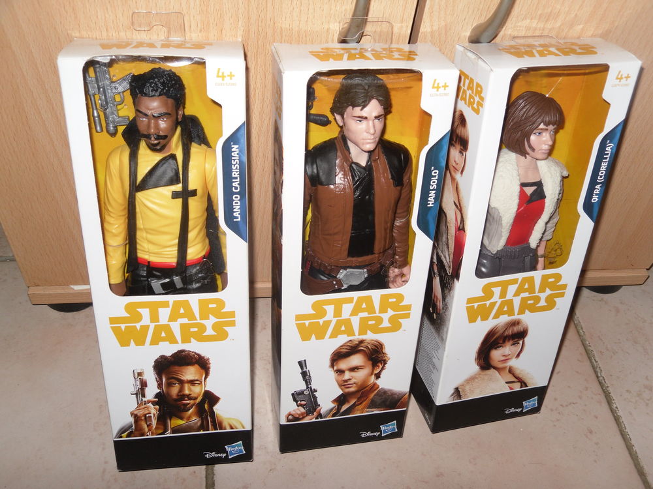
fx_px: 660
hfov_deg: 52.6
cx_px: 326
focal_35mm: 35
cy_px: 244
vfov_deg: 40.7
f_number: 3.5
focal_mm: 6.3
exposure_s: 1/45
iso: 80
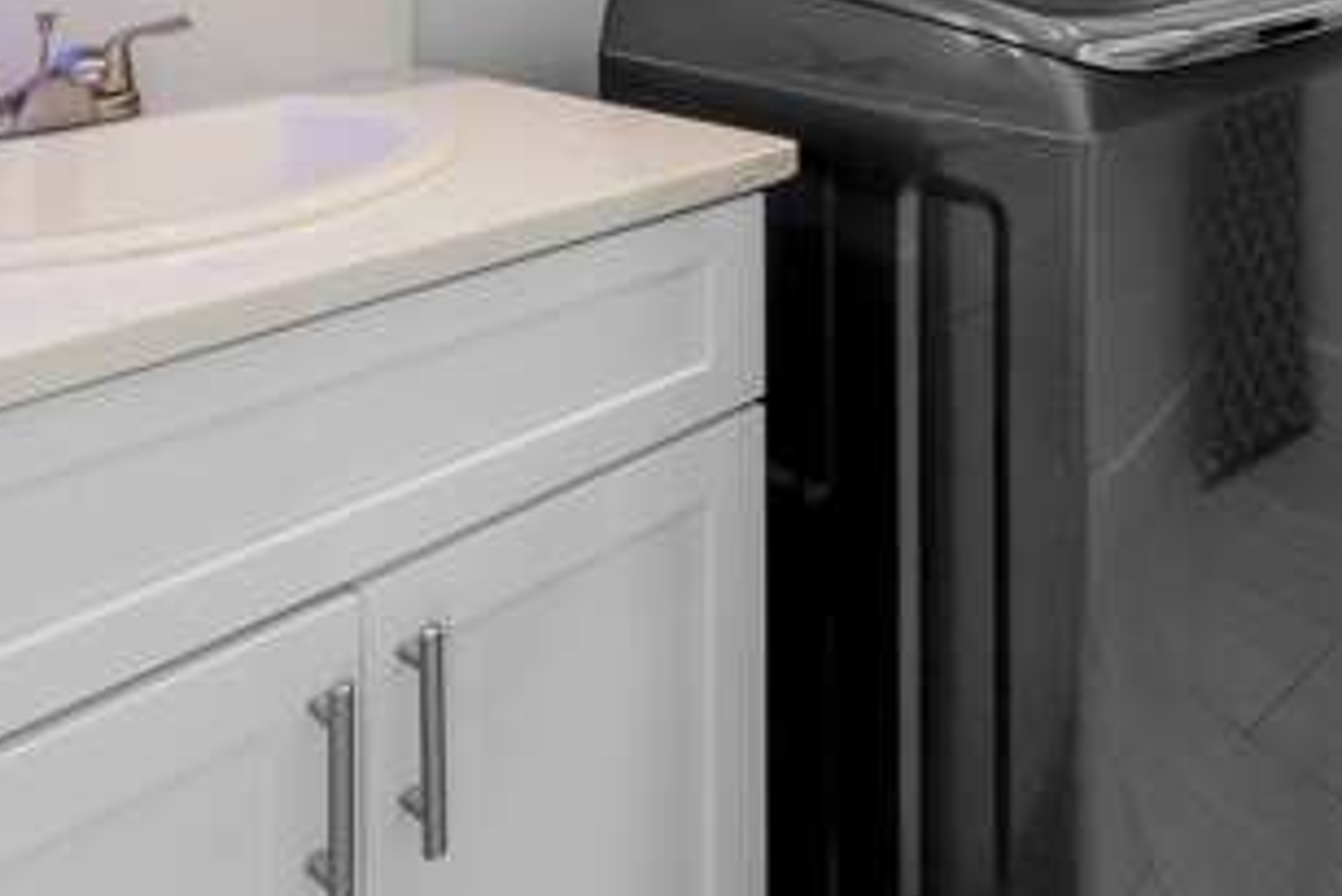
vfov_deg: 31.5
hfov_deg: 51.9
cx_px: 1014
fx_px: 1305
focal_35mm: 35
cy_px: -188
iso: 400
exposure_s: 1/8
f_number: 8
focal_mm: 14
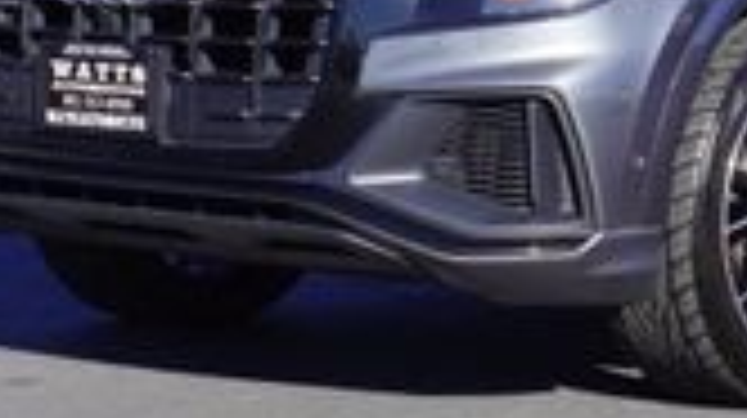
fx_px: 3072
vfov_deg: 7.8
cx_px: 729
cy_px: 38
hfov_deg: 13.7
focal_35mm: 155
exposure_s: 1/125
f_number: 9
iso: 100
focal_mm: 41
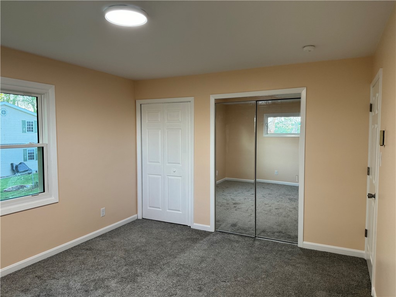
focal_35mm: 24
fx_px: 275
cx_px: 198
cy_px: 148
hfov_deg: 71.6
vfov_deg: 56.8
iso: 160
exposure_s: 1/60
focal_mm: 6.76
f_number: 1.78
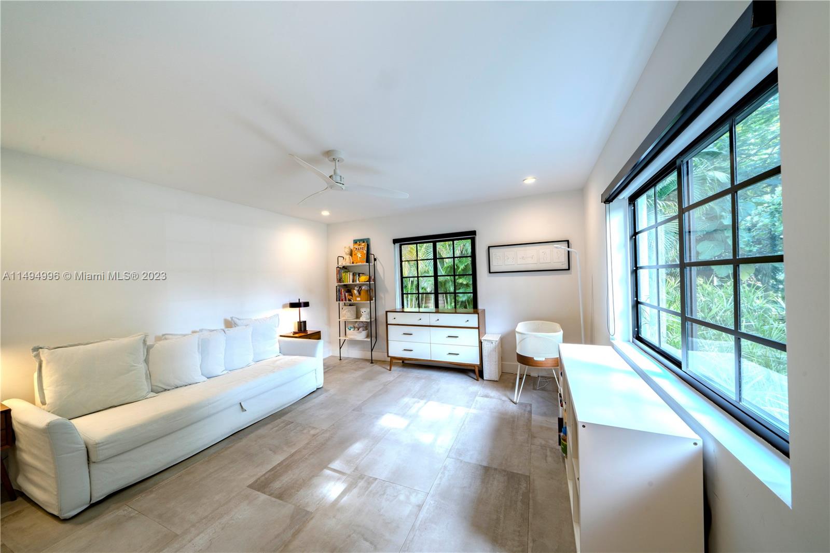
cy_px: 276
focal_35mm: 12
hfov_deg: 112.6
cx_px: 415
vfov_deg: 90.0
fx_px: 277
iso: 125
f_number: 11
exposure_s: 1/3
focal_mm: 12
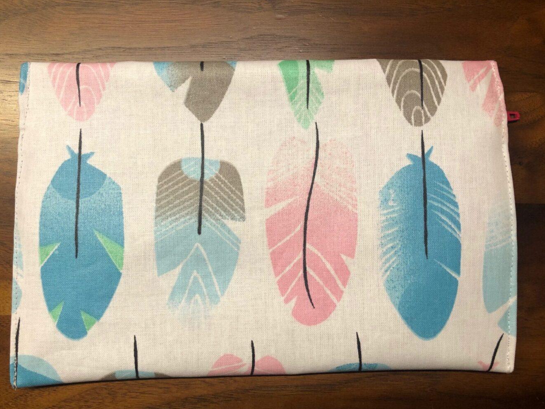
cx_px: 268
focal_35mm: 29
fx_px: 457
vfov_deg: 48.2
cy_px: 210
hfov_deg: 61.6
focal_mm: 3.99
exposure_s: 1/25
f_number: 1.8
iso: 40
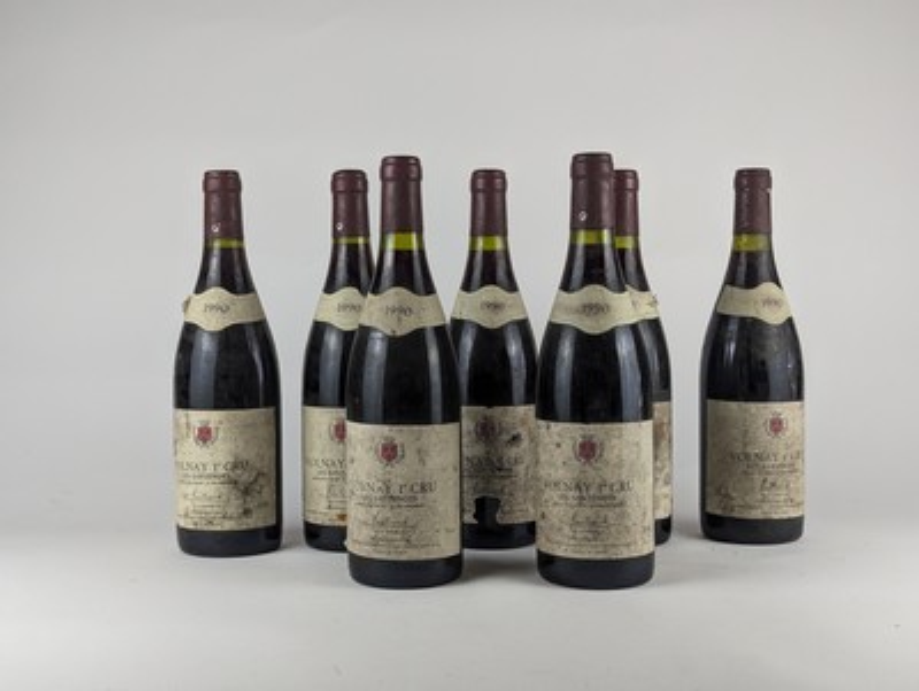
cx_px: 460
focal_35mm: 48
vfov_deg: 30.3
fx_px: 1276
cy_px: 346
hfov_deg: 39.6
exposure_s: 1/282
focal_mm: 6.81
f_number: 1.85
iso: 105
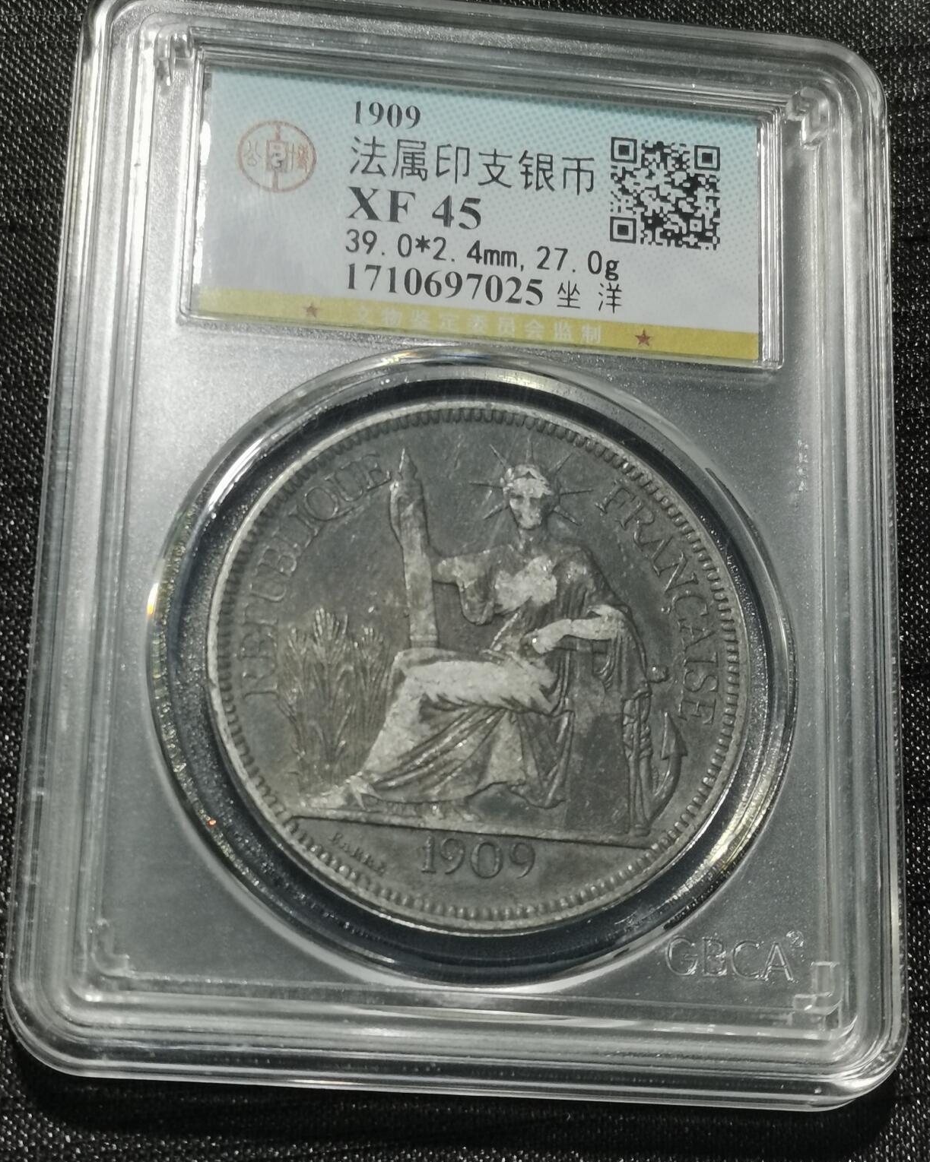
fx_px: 2649
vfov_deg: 24.7
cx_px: 456
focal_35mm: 77
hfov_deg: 19.9
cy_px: 520
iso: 80
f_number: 1.8
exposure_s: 1/100
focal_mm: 5.58
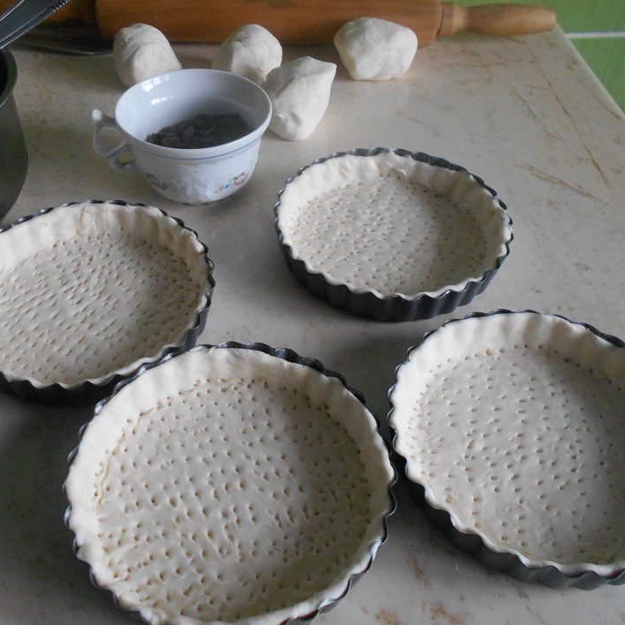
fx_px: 674
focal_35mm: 33
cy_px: 300
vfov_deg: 49.7
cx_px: 276
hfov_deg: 49.6
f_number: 3.2
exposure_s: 1/250
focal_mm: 4.6
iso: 450
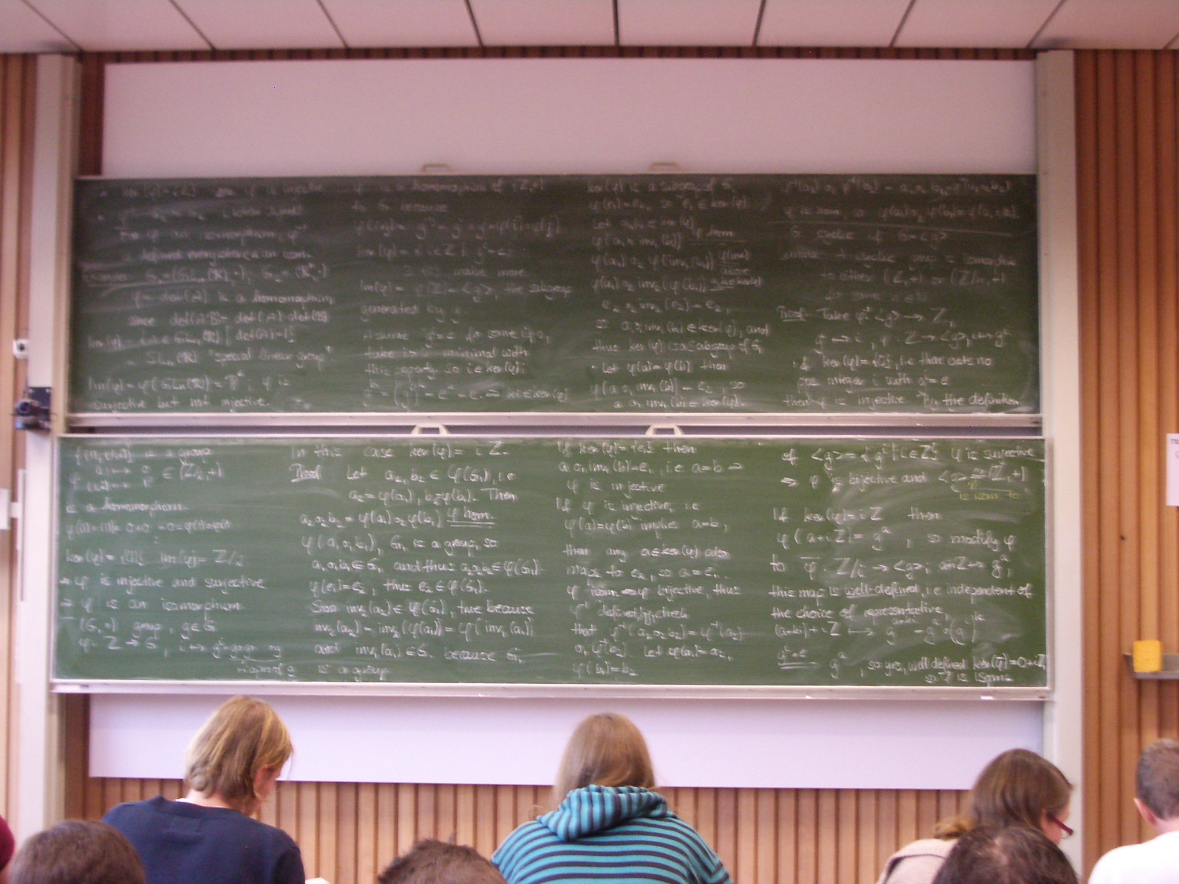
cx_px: 590
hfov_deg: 38.9
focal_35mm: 49
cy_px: 442
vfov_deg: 29.7
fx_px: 1669
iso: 200
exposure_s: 1/15
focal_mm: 8.2
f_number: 3.1
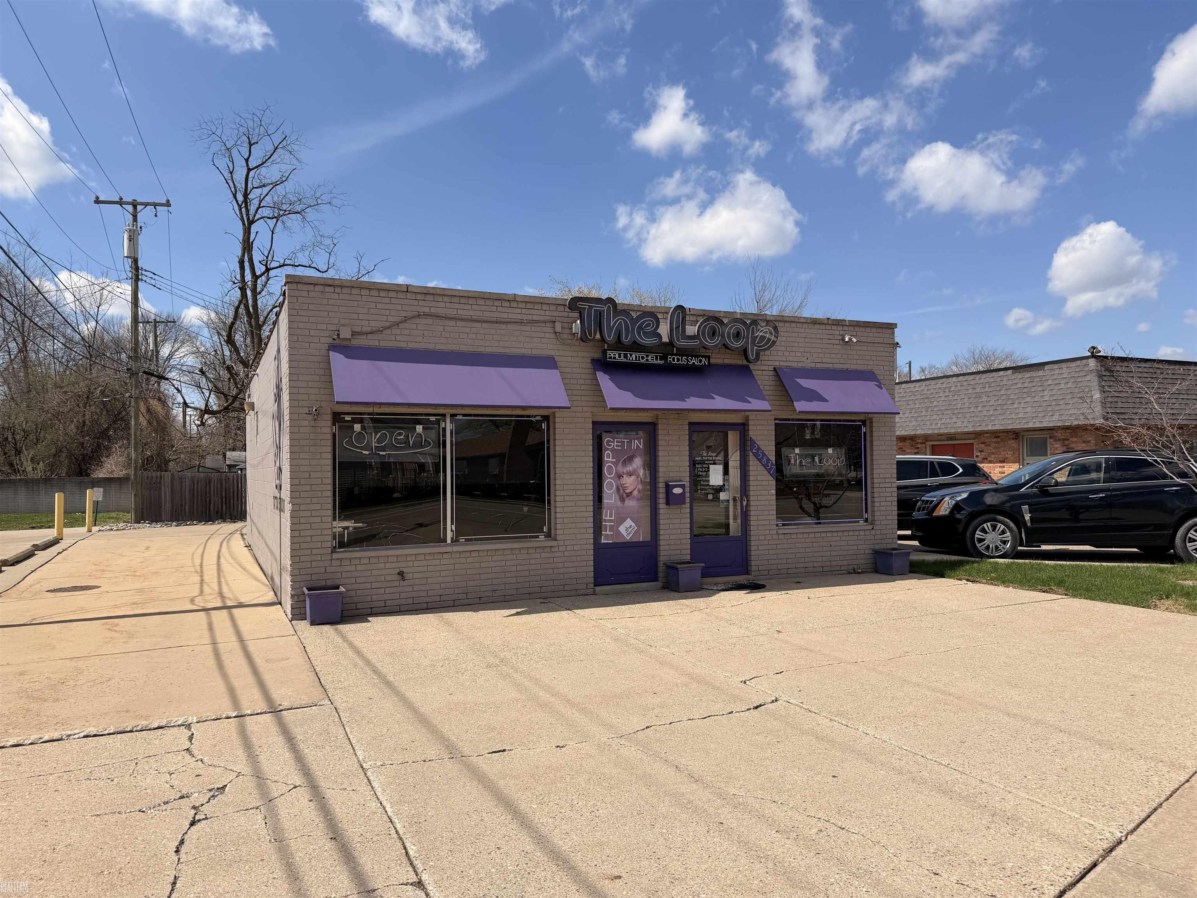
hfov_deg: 71.6
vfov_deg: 56.8
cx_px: 598
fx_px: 830
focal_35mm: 24
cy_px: 449
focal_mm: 6.76
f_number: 1.78
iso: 100
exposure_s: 1/8130
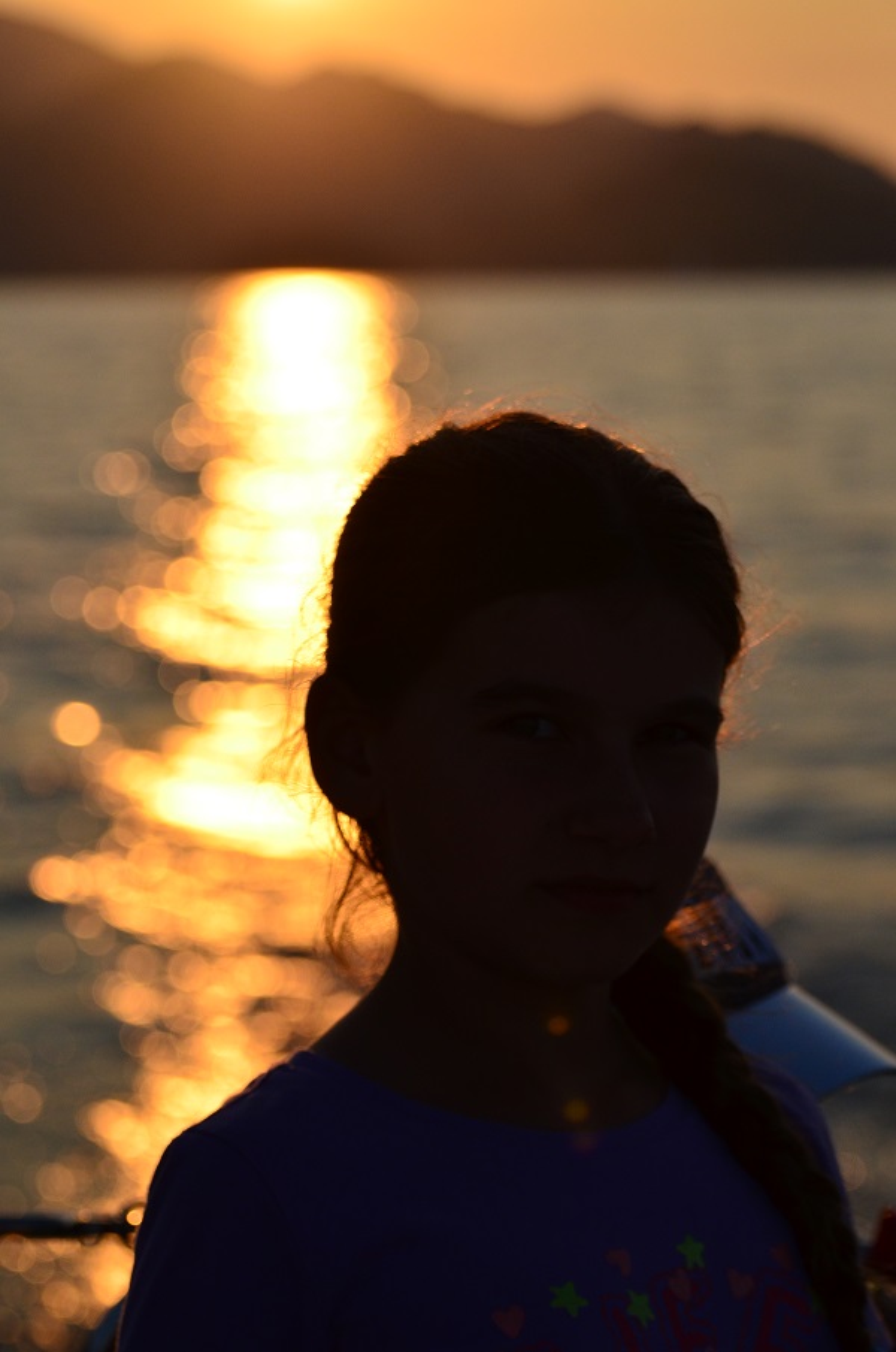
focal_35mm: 105
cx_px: 448
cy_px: 676
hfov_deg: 13.0
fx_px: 3935
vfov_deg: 19.5
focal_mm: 70
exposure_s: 1/8000
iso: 500
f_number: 4.5
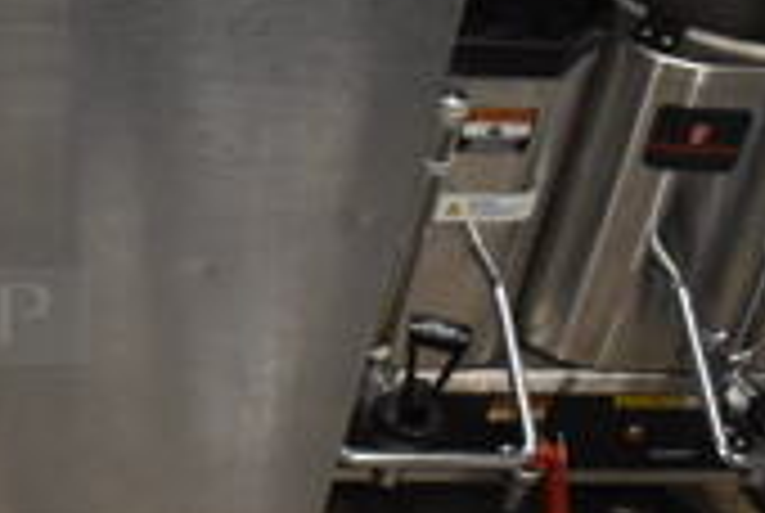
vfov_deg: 14.1
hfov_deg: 18.4
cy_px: 126
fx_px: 2065
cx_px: -410
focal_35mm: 97
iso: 3200
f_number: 3.5
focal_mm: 18
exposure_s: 1/125
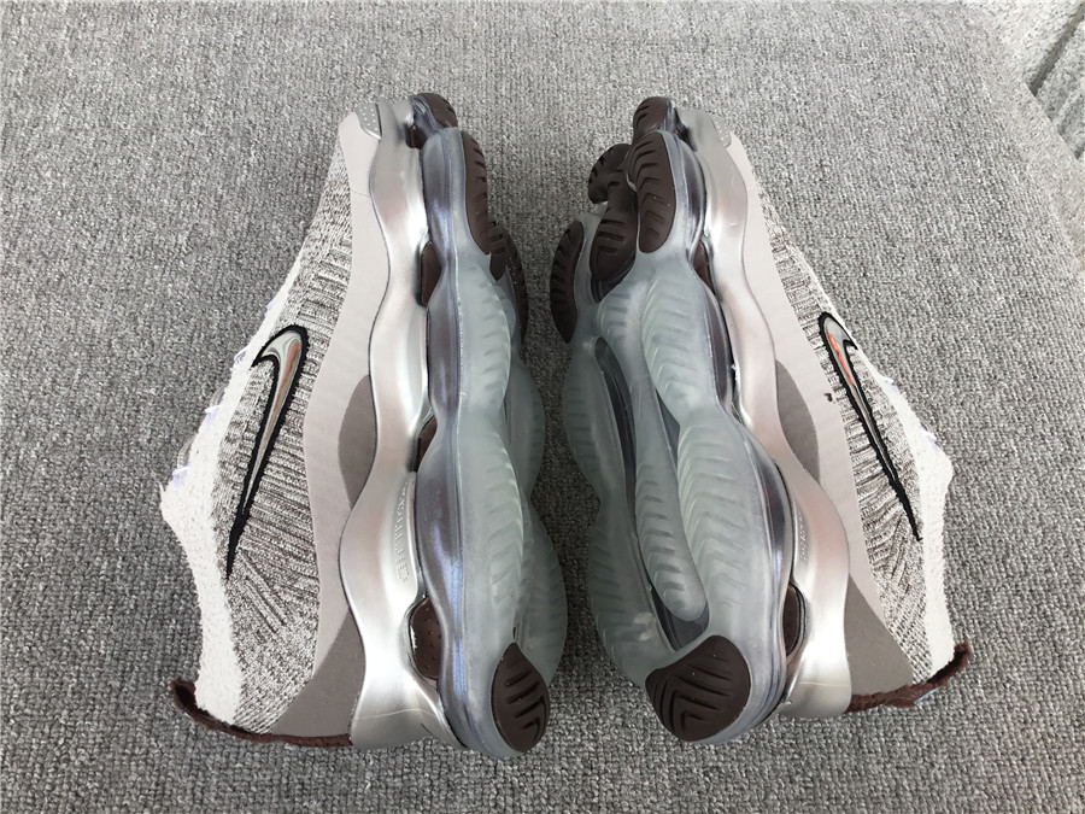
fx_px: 972
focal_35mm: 31
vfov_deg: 45.4
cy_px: 407
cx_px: 542
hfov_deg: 58.4
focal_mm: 3.3
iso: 25
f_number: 2.4
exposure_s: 1/265
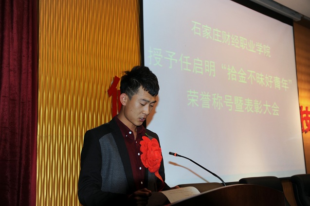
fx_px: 361
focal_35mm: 42
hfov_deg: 46.4
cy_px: 103
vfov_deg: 31.9
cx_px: 155
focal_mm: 42
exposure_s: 1/30
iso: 500
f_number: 4
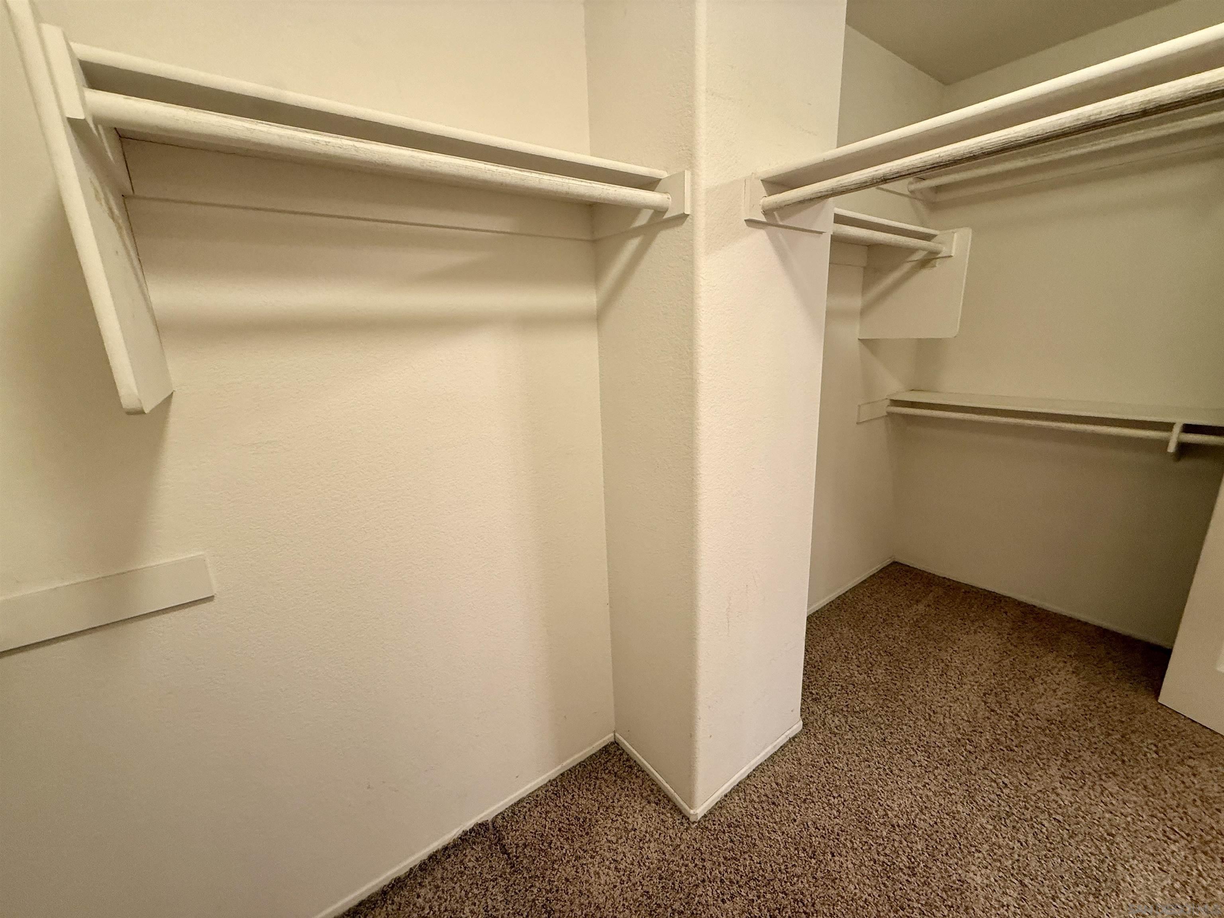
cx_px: 612
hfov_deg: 102.1
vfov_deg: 85.7
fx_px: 495
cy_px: 459
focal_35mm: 14
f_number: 2.2
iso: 200
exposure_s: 1/60
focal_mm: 2.22
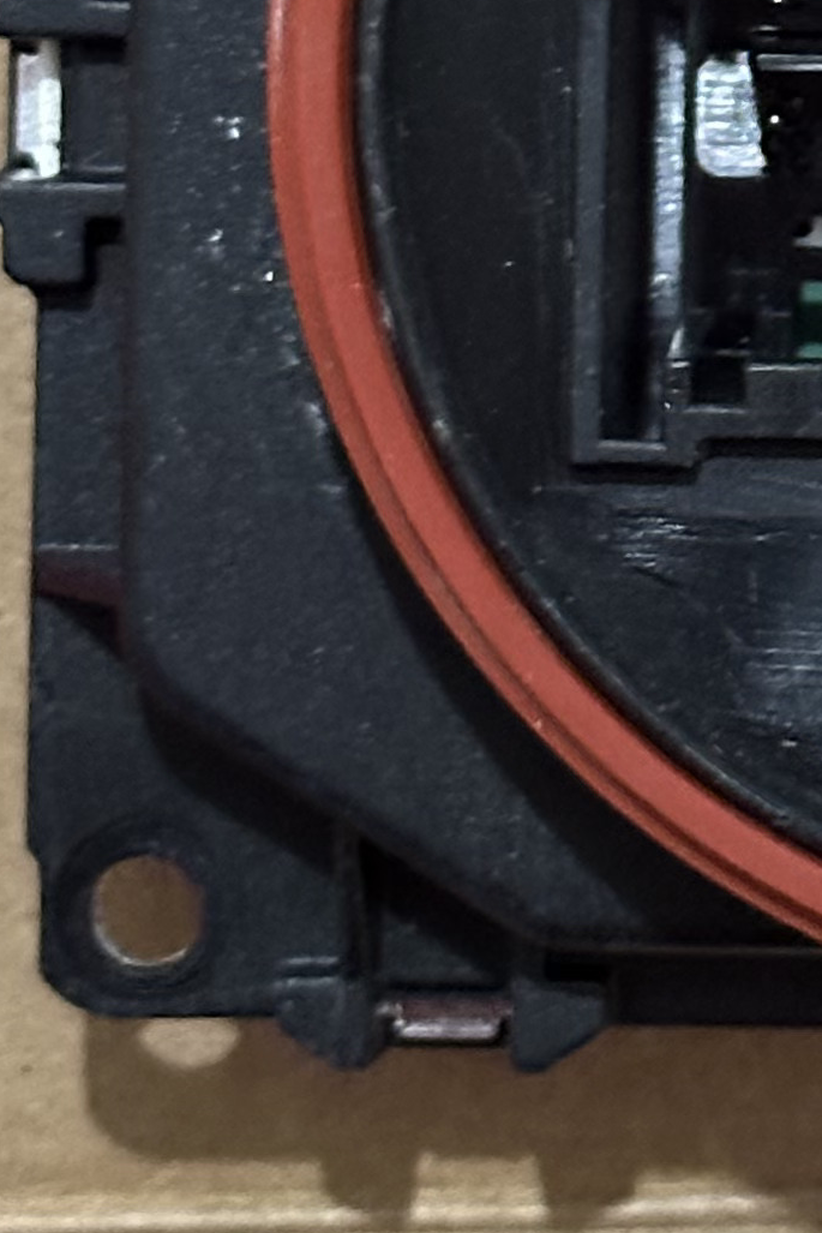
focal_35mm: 196
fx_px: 6710
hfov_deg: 6.9
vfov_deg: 10.4
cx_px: 1204
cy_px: 1
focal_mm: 6.86
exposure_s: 1/25
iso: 500
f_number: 1.78
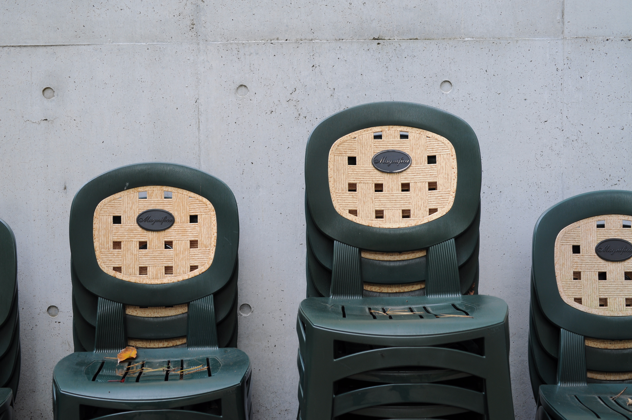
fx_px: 921
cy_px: 210
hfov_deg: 37.9
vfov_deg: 25.7
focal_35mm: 52
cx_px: 316
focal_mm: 35
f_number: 4
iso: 200
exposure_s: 1/50
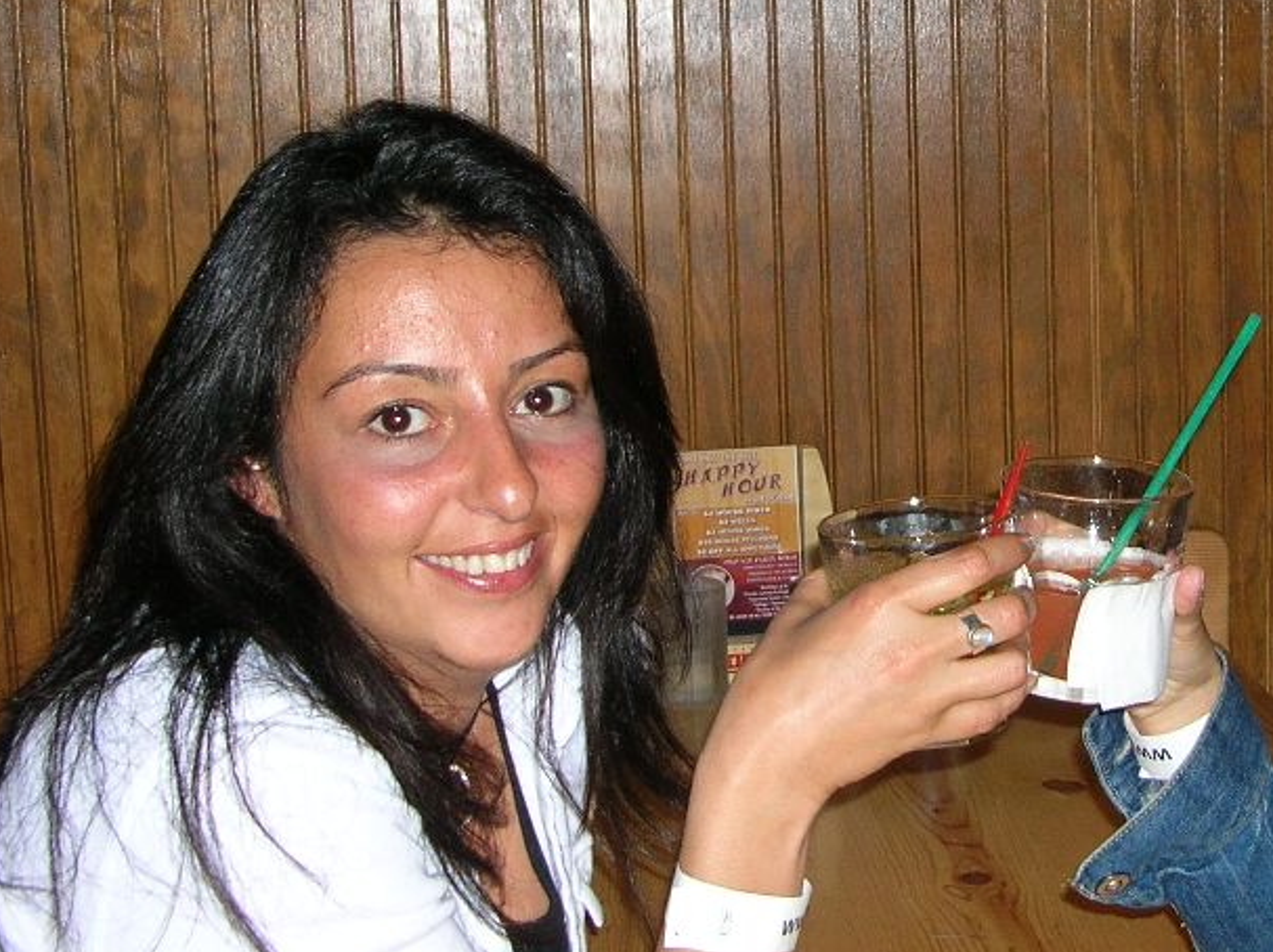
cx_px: 984
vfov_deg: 22.1
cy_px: 273
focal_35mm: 66
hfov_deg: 28.9
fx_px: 2425
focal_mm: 5.8
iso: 50
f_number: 2.8
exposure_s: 1/60.1
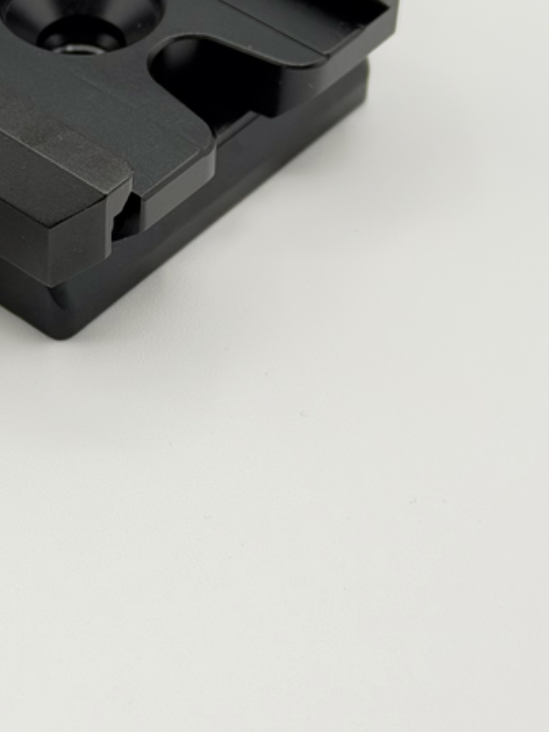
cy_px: 115
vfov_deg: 16.8
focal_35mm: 116
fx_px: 2454
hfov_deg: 12.7
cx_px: 49
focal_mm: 6.76
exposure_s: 1/611
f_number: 1.78
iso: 64
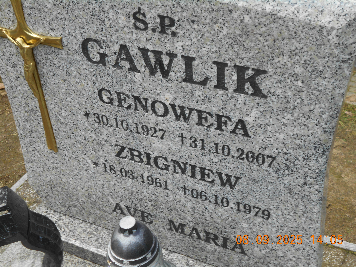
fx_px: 514
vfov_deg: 29.1
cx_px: 178
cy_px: 134
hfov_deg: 38.2
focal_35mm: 50
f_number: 4.5
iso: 80
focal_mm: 8.8
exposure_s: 1/80
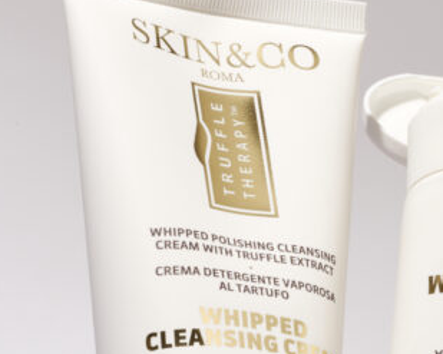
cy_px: 300
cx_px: 371
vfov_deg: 4.7
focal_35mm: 327
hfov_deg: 5.9
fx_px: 4286
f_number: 32
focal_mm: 105
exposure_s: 1/160
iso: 64
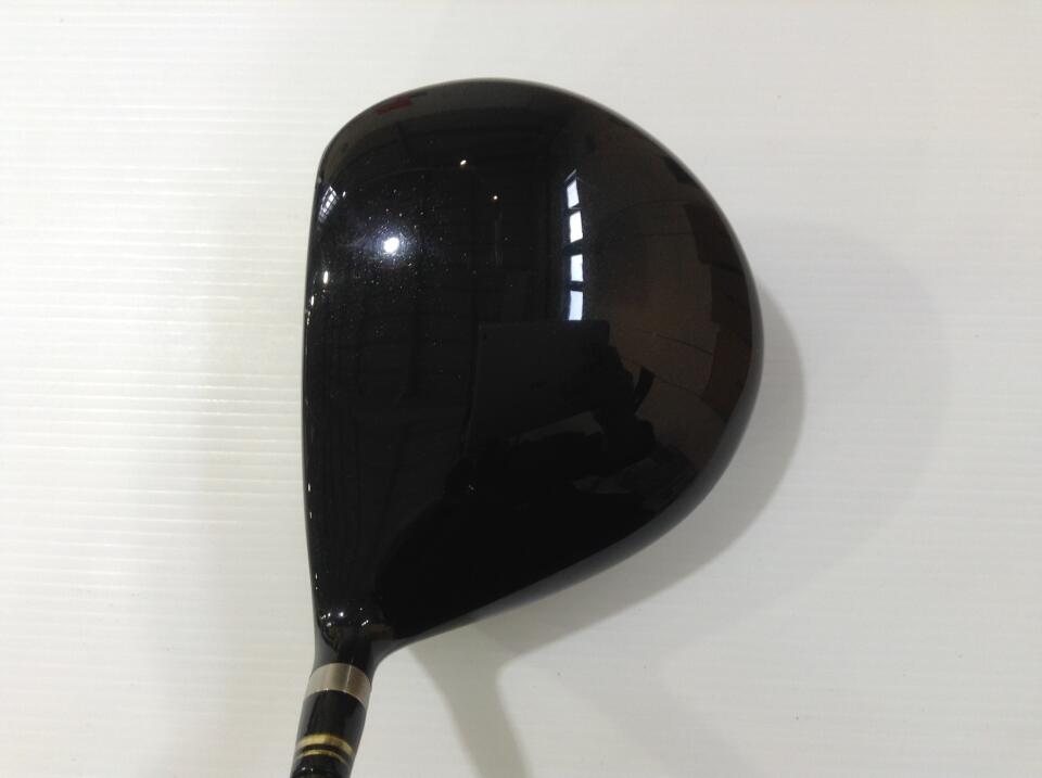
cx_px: 521
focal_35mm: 33
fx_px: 992
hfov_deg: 55.4
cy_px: 389
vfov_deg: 42.8
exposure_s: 1/24
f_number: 2.4
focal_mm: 3.3
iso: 32
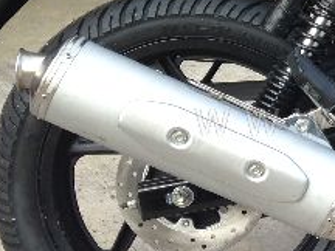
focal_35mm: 122
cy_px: 76
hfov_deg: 14.6
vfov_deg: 12.1
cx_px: 563
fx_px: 1181
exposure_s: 1/245
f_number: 2.4
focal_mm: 4.12
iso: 50
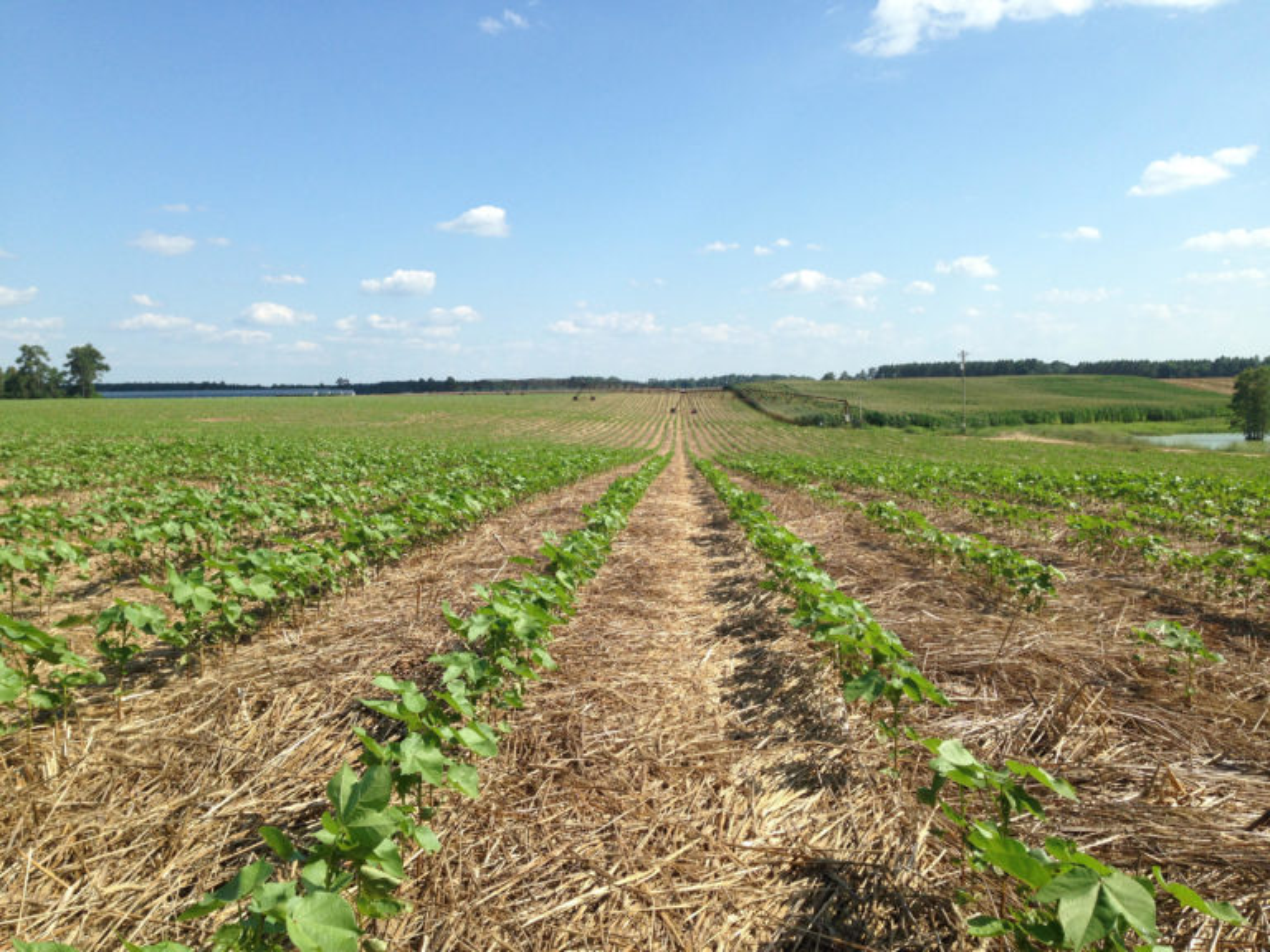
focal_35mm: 33
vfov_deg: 42.9
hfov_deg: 55.4
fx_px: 1211
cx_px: 635
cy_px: 476
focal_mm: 4.12
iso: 50
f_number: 2.4
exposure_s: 1/1427
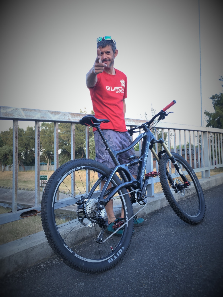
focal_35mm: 29
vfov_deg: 61.7
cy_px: 148
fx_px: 249
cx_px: 112
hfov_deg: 48.2
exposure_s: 1/100
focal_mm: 4.15
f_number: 2.2
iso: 32
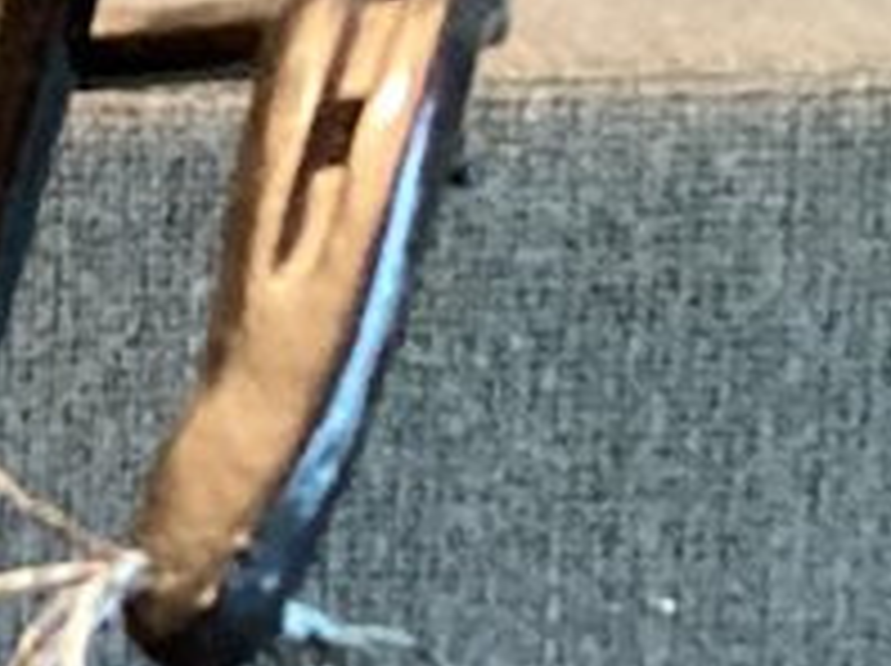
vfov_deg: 6.3
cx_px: -1285
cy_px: 308
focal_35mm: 237
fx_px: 6093
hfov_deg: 7.7
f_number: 2.4
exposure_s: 1/33
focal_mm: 3.3
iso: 400
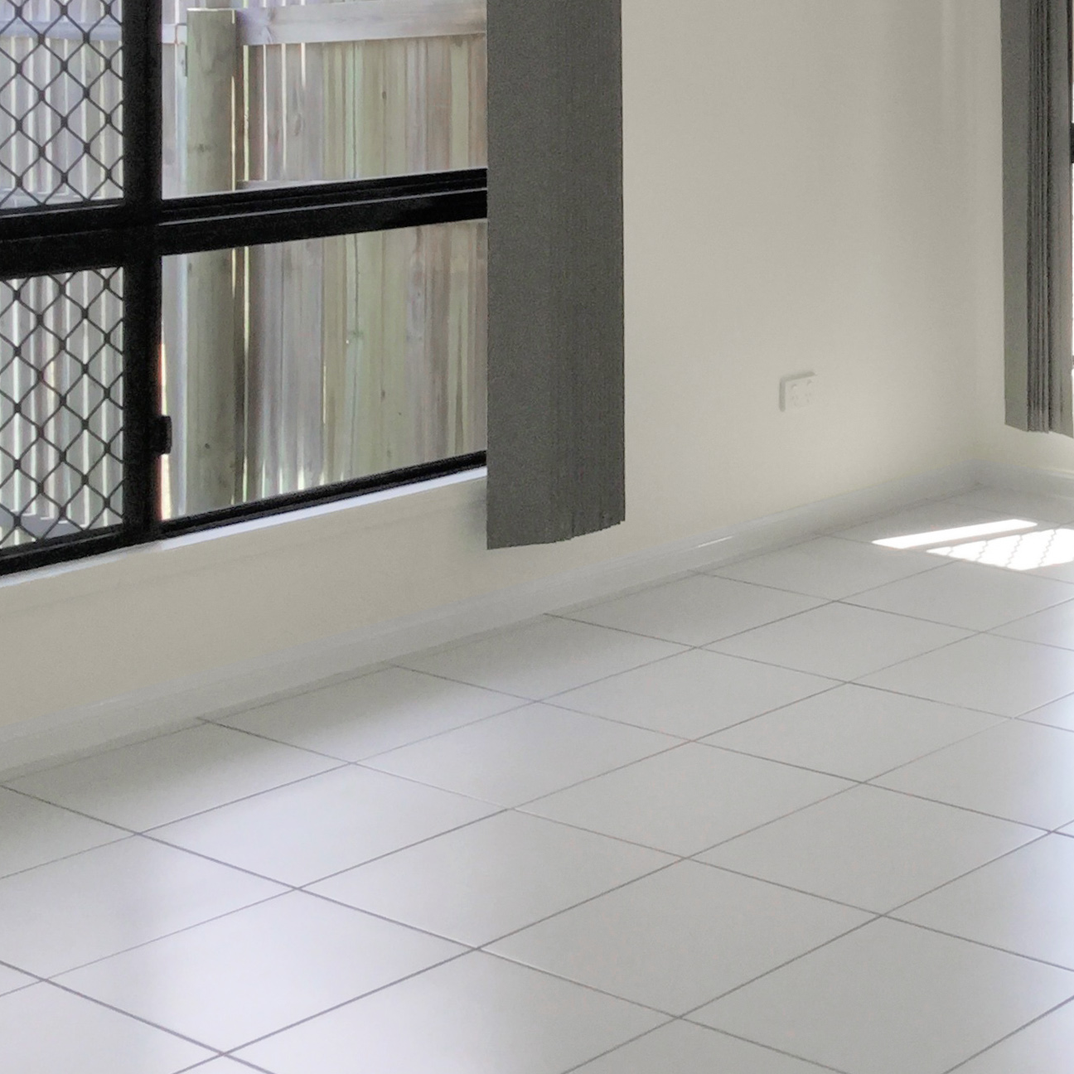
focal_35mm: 69
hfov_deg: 23.3
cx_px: 1226
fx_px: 2422
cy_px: 219
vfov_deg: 24.6
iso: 25
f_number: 2.4
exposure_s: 1/124
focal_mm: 3.3
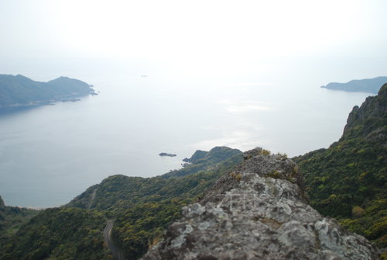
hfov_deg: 53.1
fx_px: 388
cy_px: 130
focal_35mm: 36
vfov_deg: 37.0
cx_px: 194
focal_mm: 24
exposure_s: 1/4000
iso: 160
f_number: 2
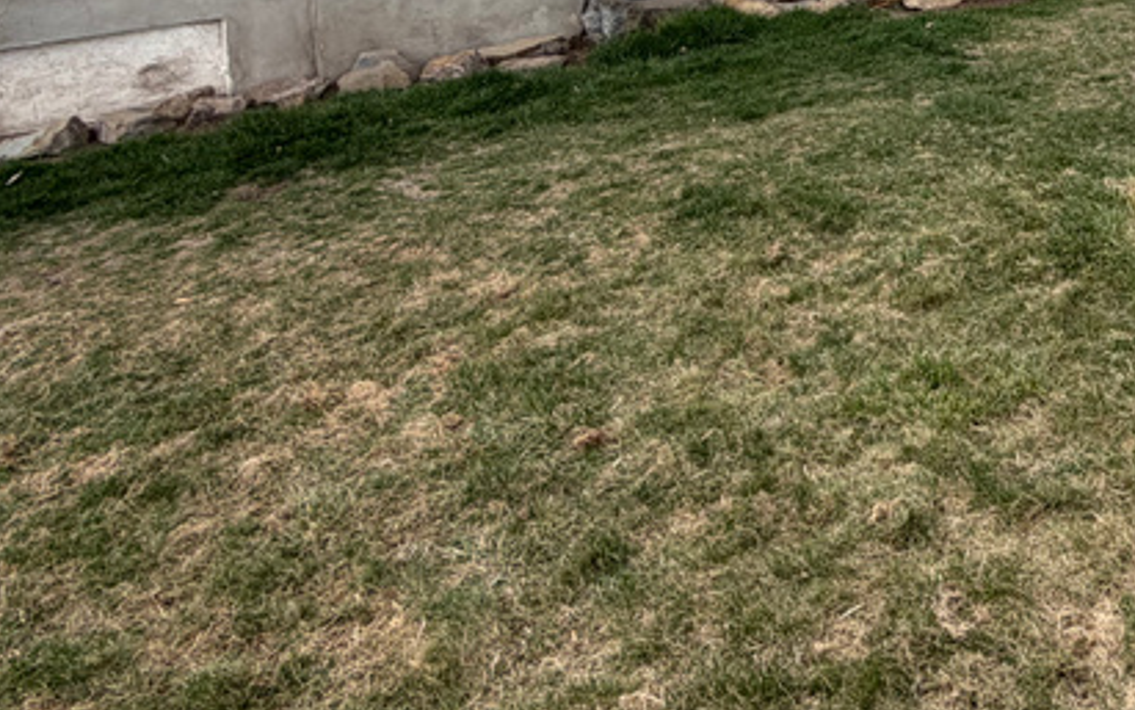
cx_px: 1099
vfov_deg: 30.6
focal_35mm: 37
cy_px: -77
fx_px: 1145
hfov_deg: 45.6
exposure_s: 1/234
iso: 40
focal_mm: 2.22
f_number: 2.2
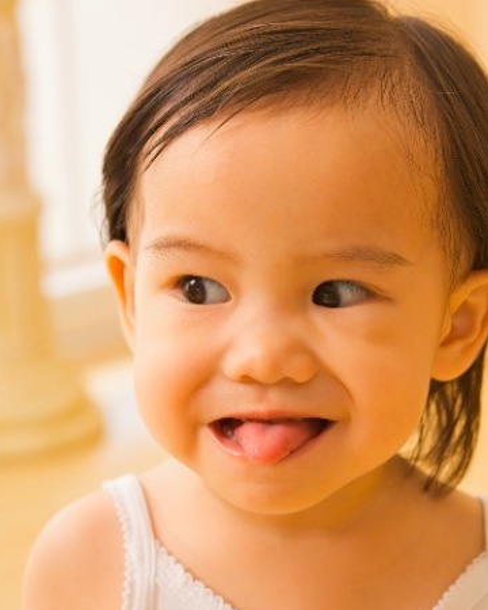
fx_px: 1860
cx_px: 242
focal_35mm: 103
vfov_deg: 18.6
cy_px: 351
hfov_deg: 15.0
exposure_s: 1/30
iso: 100
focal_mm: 60
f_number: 5.6
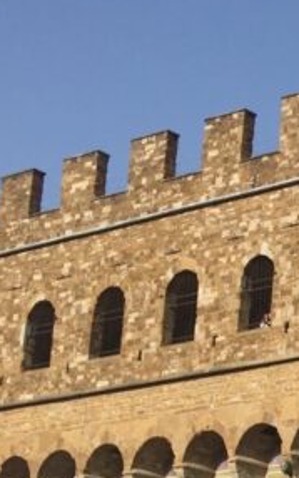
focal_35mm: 110
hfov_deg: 10.5
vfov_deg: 18.4
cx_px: 690
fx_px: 1433
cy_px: 488
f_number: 2.2
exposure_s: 1/2198
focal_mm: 4.15
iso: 32
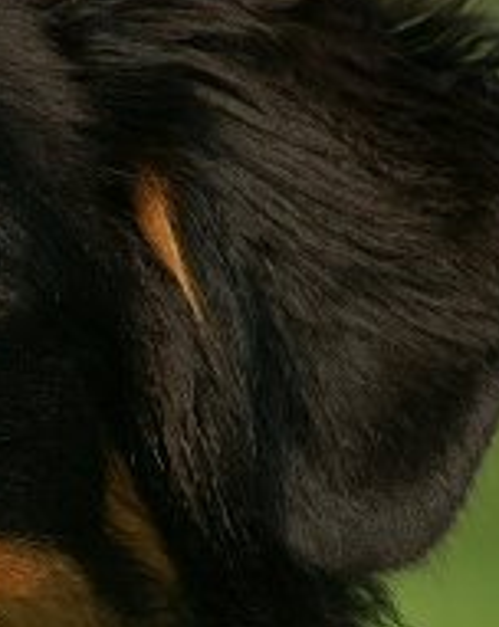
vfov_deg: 0.7
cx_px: -148
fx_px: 54671
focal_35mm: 2952
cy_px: 509
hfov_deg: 0.5
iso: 100
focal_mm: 500
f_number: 9.5
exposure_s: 1/200
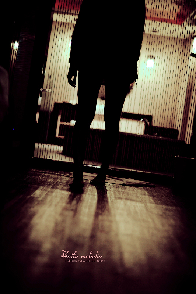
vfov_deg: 39.6
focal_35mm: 50
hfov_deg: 26.9
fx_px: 409
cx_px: 98
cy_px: 147
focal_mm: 50
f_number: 1.4
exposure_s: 1/40
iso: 720
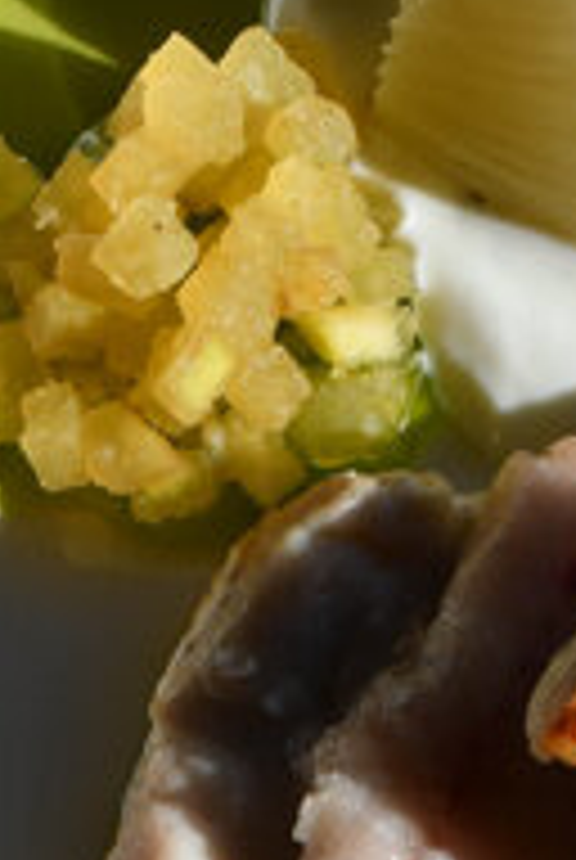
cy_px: 648
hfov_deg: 3.5
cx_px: 176
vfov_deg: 5.2
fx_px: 9517
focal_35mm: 398
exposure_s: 1/500
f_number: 11
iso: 250
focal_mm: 85
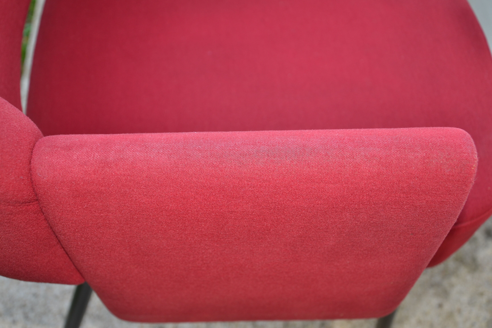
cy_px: 164
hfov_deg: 43.6
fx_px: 615
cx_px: 246
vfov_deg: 29.9
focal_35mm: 45
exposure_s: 1/60
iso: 200
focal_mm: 30
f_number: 5
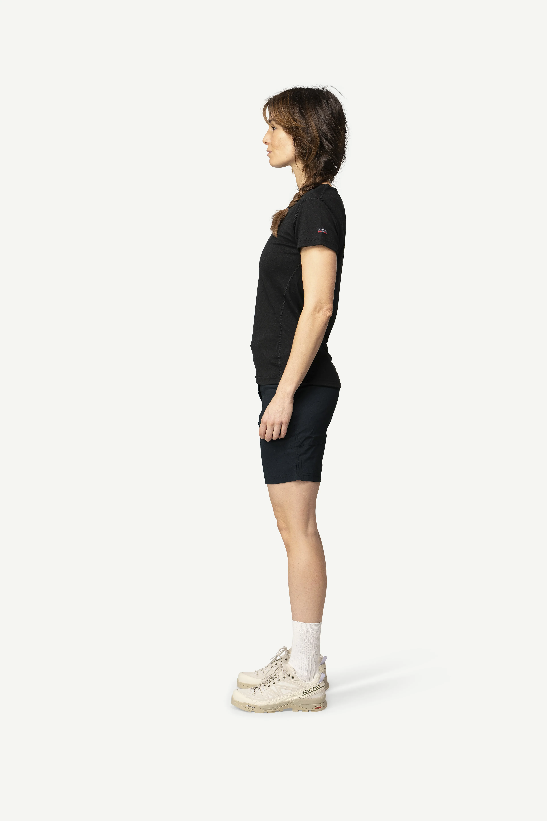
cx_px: 274
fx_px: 1595
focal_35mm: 70
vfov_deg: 28.8
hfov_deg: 19.5
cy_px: 410
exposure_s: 1/80
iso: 500
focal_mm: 70
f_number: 5
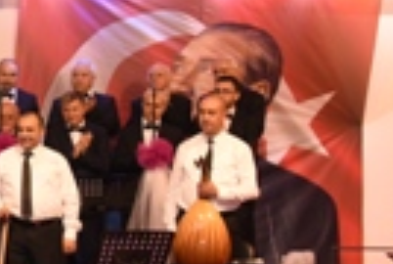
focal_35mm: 131
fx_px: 1433
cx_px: -282
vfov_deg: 10.5
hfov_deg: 14.1
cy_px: 101
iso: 1600
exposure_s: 1/80
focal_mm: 34
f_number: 3.8
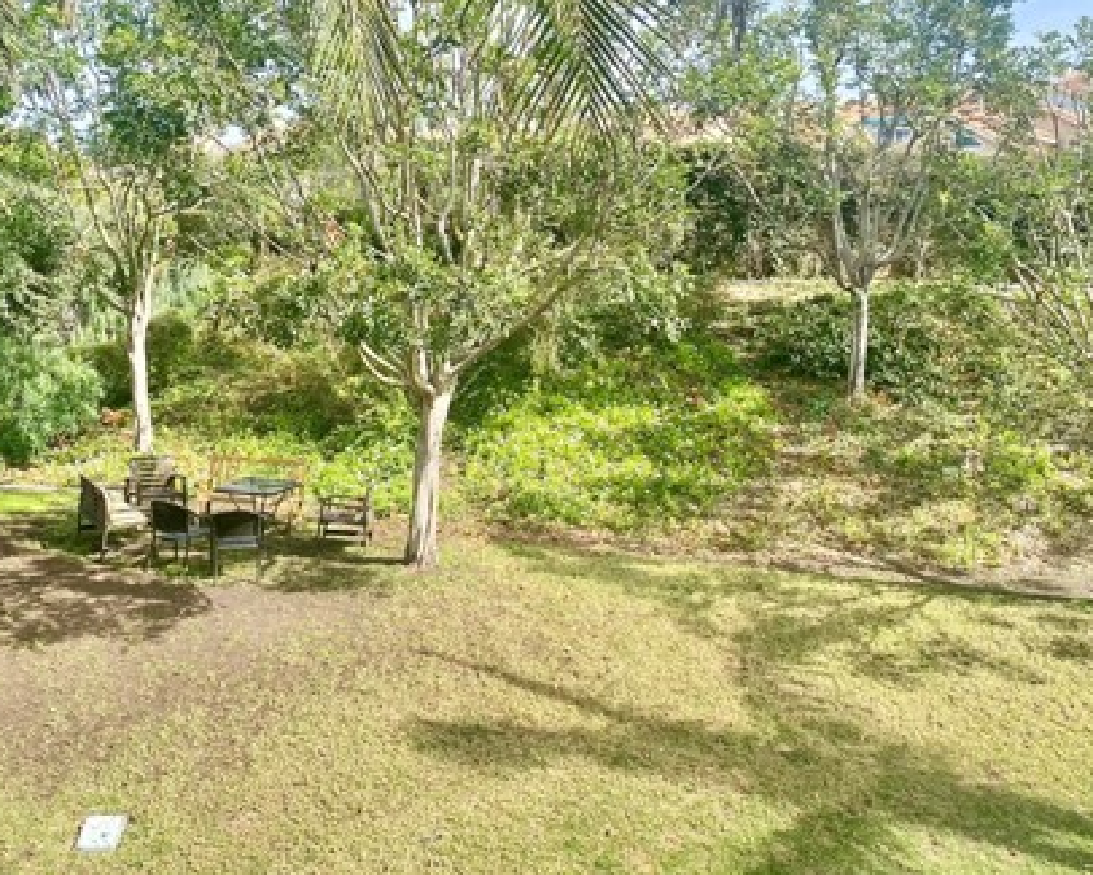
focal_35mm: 40
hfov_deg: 45.8
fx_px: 1294
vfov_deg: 37.1
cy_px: 318
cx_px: 563
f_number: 1.8
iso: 32
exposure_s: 1/1114
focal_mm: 4.25
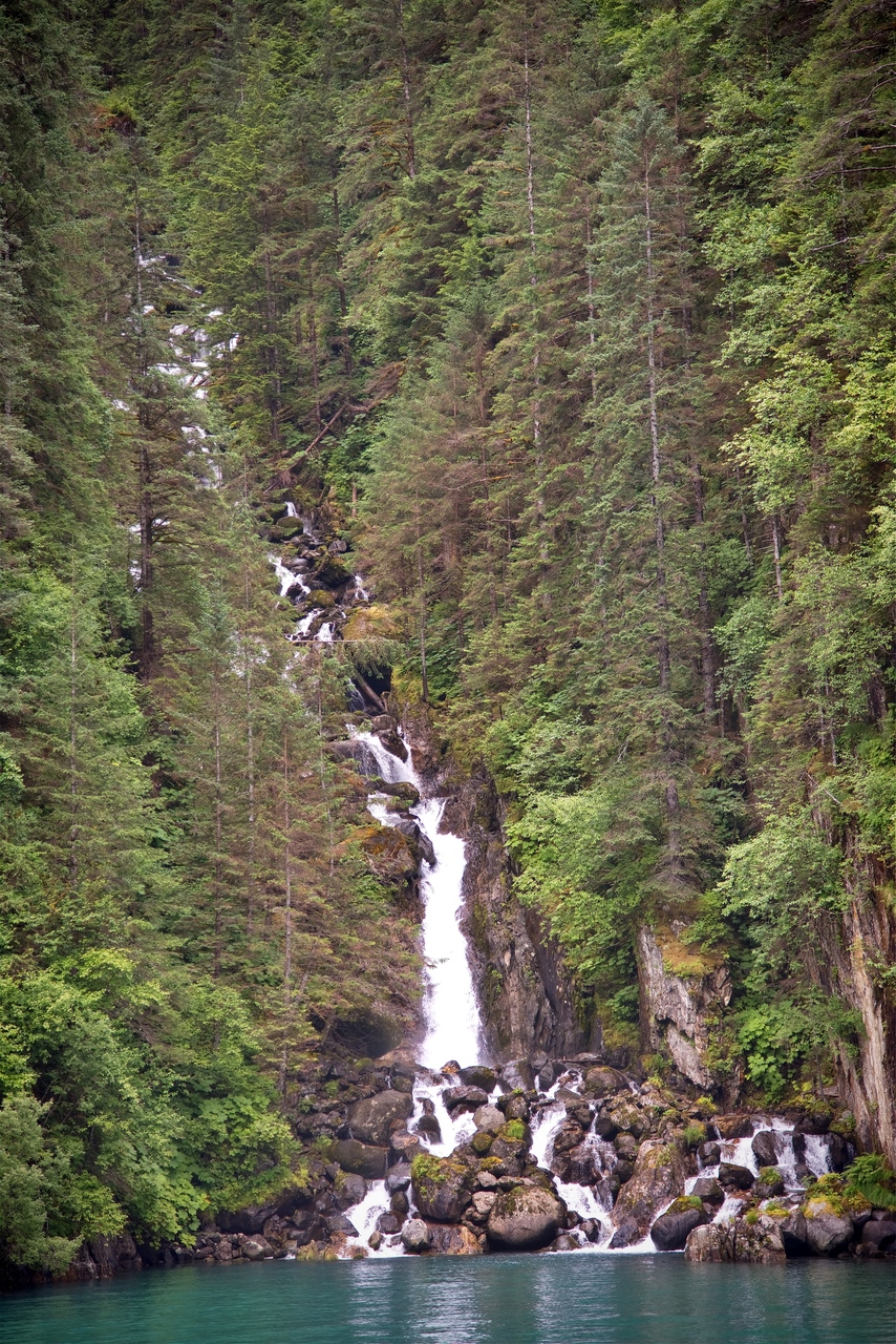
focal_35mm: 95
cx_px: 448
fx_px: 3544
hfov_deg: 14.4
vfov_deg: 21.5
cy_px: 672
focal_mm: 95
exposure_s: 1/200
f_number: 4
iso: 360
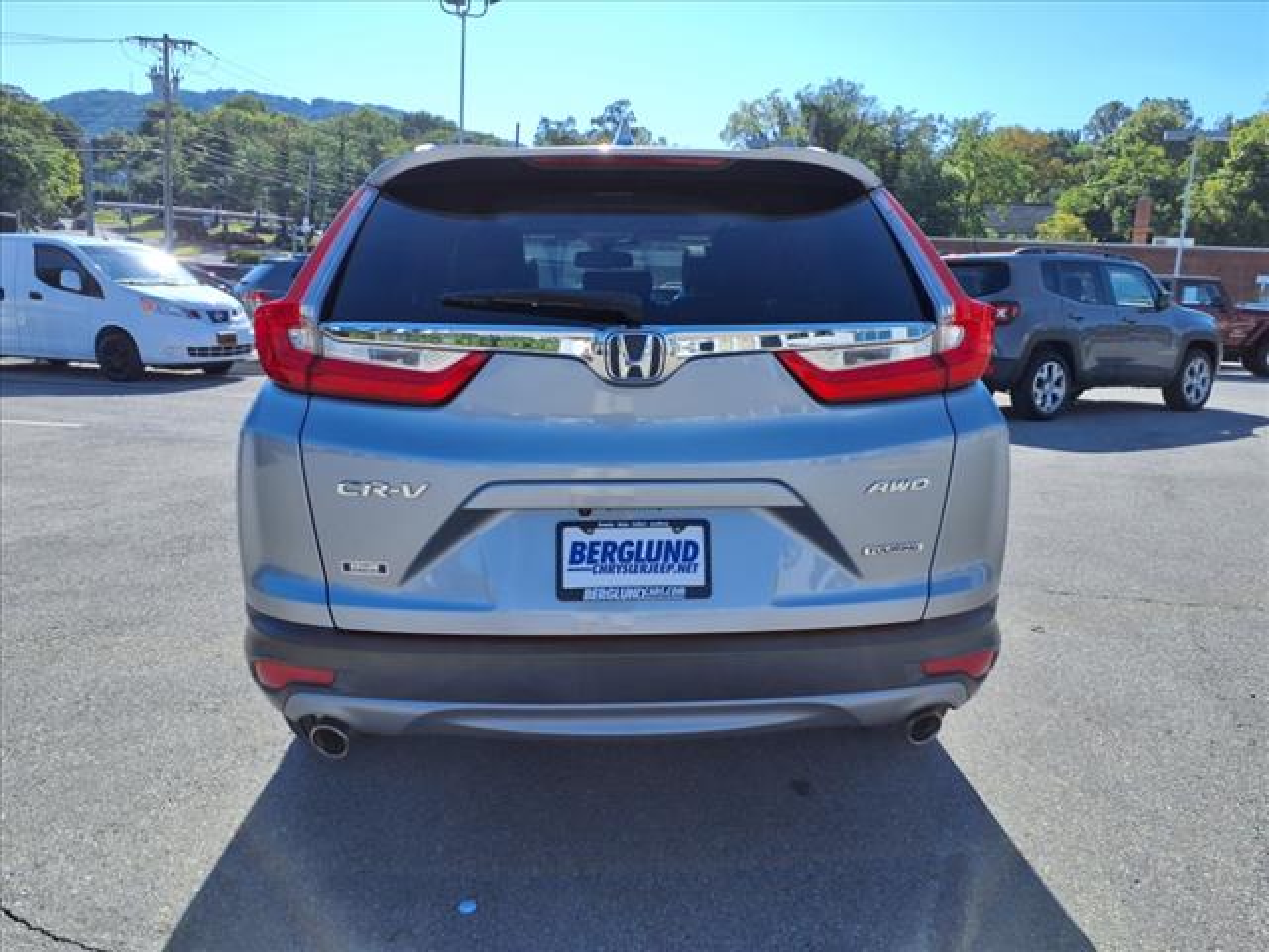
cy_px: 476
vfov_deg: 51.4
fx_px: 990
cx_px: 634
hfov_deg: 65.3
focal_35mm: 27
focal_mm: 3.58
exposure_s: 1/1667
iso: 40
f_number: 1.9
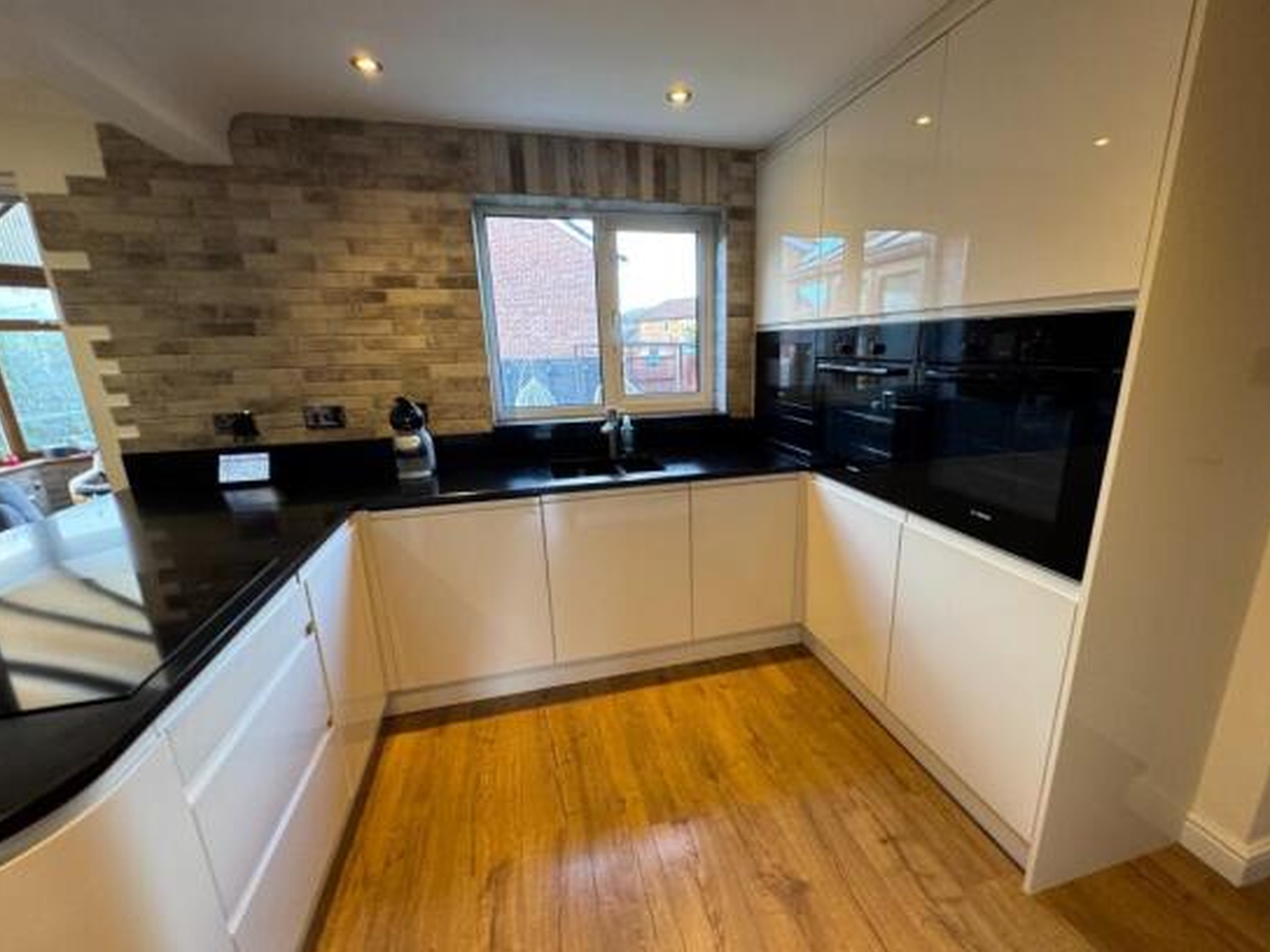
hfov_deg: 98.1
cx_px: 671
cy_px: 491
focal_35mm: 15
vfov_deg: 81.7
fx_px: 550
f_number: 2.2
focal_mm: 2.22
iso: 200
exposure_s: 1/50
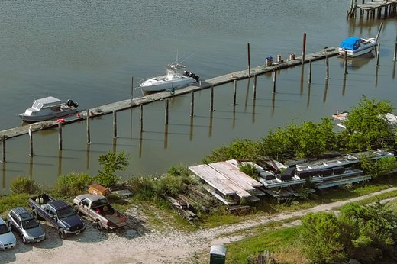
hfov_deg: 21.0
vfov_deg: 14.1
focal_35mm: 95
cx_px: 40
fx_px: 1047
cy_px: -10
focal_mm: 10.57
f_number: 2.8
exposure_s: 1/1250
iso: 100
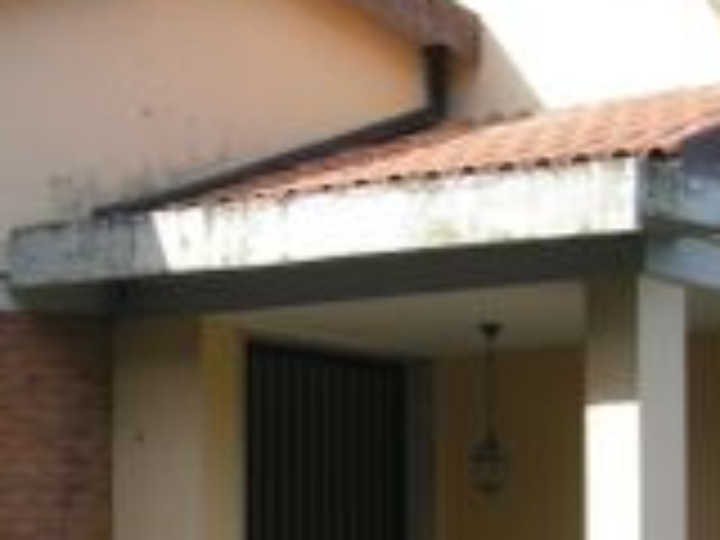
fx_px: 2725
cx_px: -54
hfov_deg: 14.7
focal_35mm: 131
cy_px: 590
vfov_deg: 11.2
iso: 50
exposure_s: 1/284
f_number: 2.8
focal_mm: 5.7
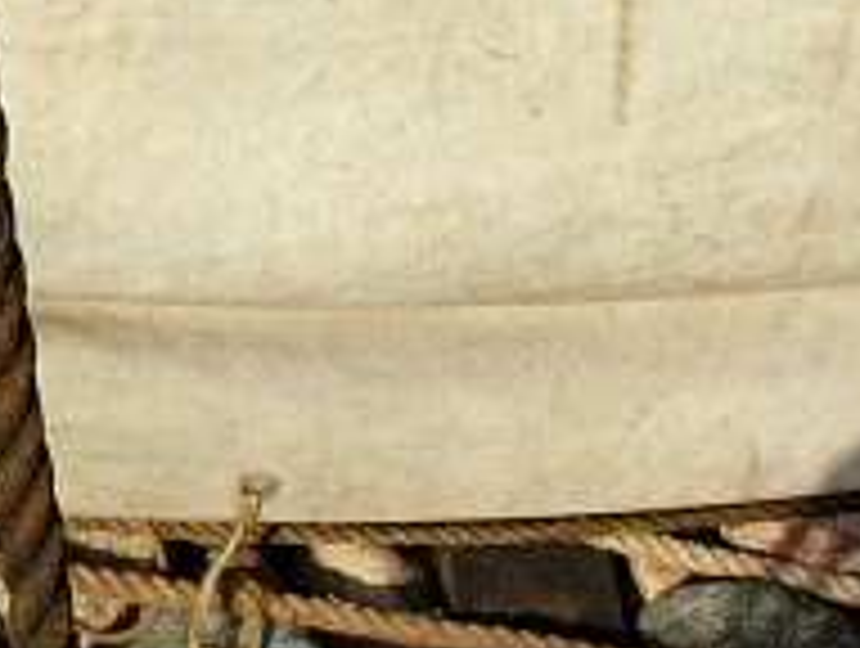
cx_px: -171
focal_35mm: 214
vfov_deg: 7.0
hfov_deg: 9.1
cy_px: 162
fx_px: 5327
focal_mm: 16.4
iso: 200
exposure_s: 1/1000
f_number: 5.6
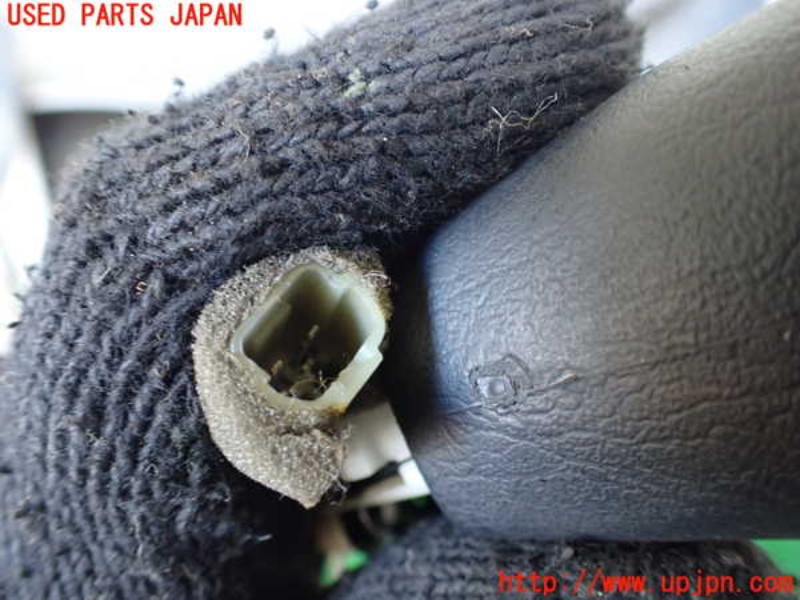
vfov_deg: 46.8
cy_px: 300
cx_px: 400
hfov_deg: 60.0
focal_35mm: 30
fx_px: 693
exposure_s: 1/50
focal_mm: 5.4
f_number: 2.3
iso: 800
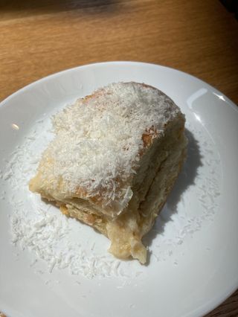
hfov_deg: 49.8
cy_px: 158
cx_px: 119
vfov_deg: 63.4
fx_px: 256
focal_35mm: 28
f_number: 1.8
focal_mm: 3.99
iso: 20
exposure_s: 1/1171
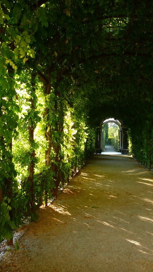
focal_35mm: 39
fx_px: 281
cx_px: 92
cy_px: 138
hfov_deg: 30.3
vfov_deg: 51.6
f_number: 2.8
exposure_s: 1/30
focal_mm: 7.4
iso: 125
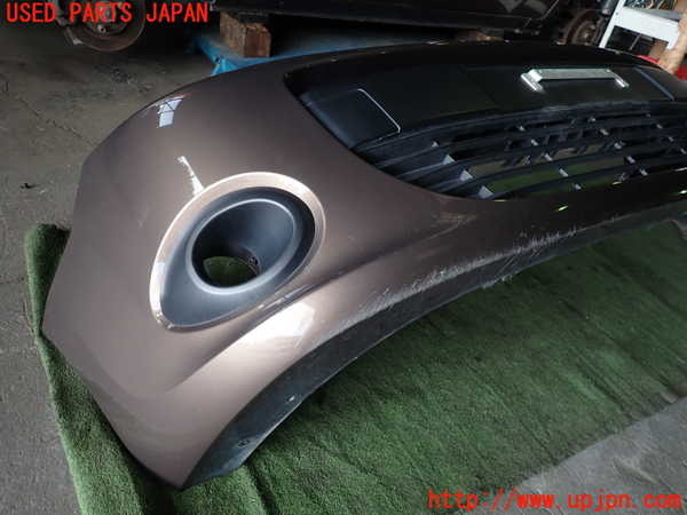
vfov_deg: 54.9
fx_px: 496
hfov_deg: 69.4
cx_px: 344
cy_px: 258
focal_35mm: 25
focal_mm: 4.5
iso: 100
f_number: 2
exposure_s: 1/80
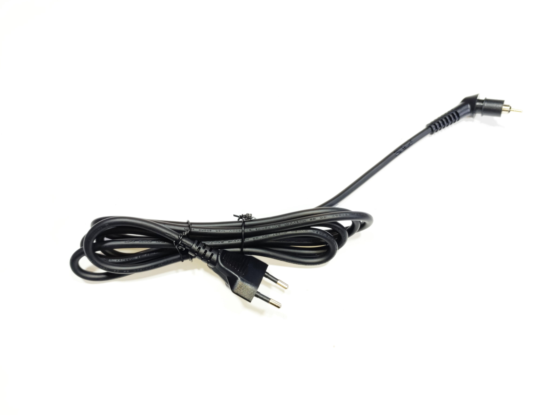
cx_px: 276
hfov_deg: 73.8
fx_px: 367
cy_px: 208
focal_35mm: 23
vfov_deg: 59.0
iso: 500
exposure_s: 1/100
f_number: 1.6
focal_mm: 6.14
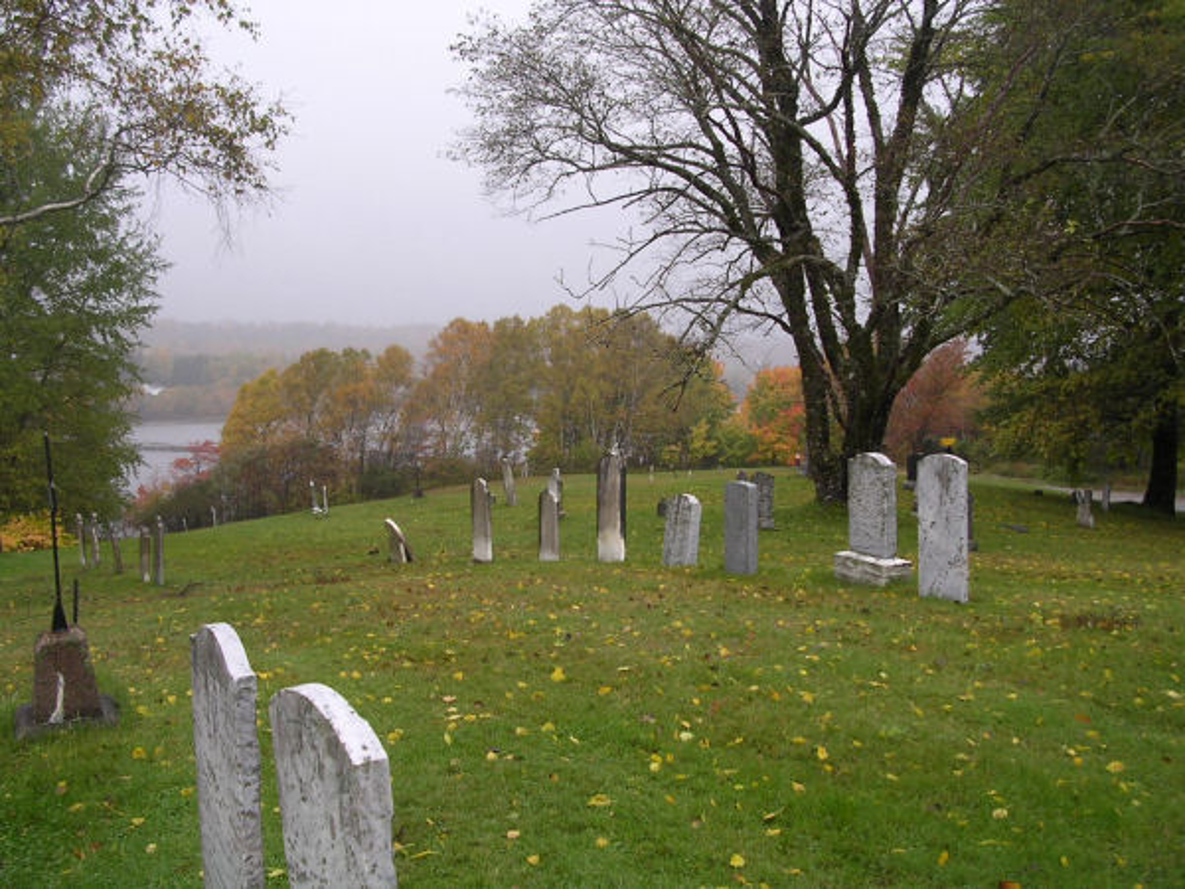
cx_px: 592
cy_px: 444
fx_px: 1301
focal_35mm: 38
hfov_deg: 49.0
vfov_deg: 37.7
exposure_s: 1/210
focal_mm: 5.8
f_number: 2.8
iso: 100
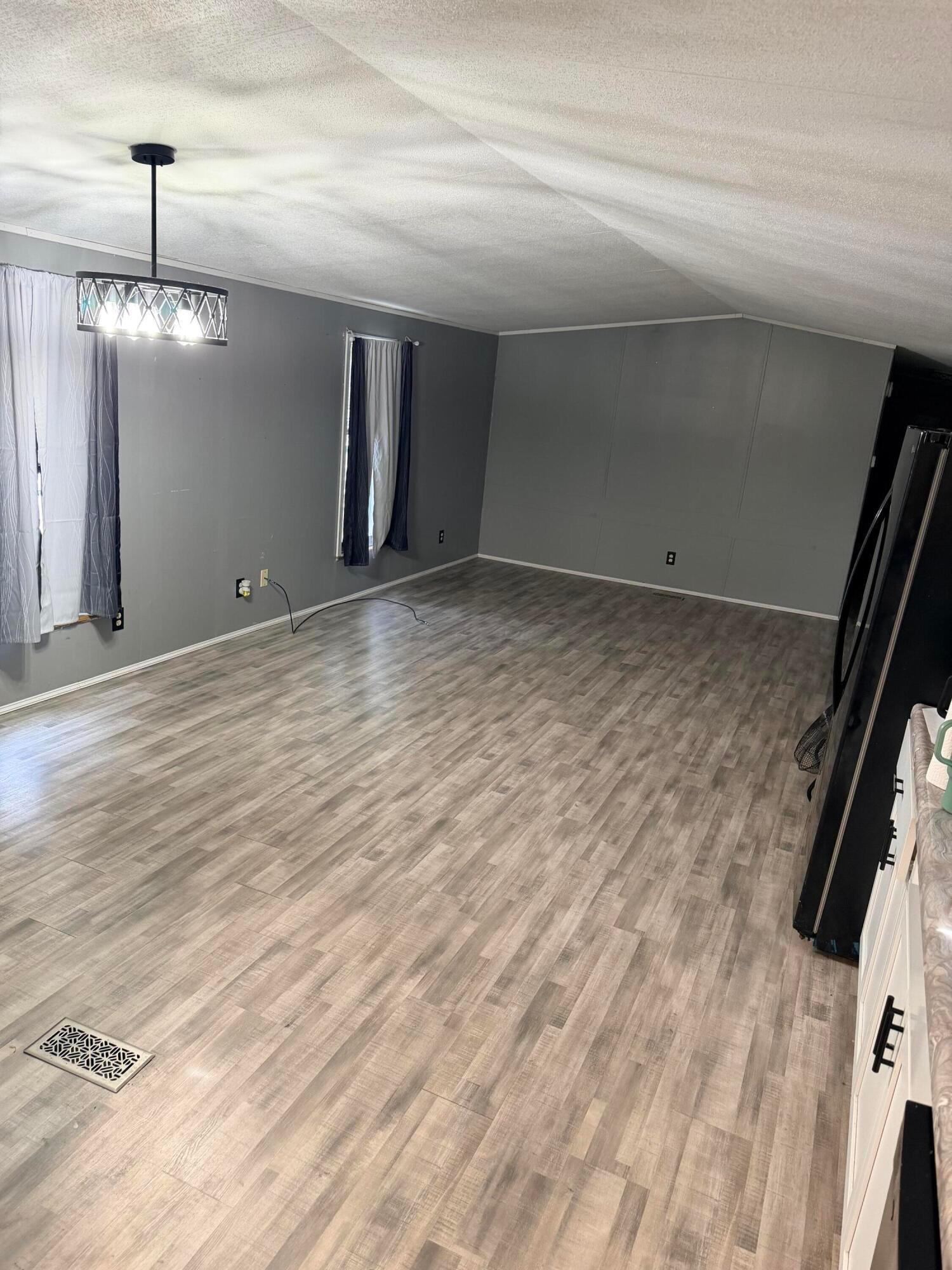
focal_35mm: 24
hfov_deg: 56.8
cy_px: 635
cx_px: 476
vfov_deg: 71.6
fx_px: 880
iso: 250
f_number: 1.78
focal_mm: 6.76
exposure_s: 1/60
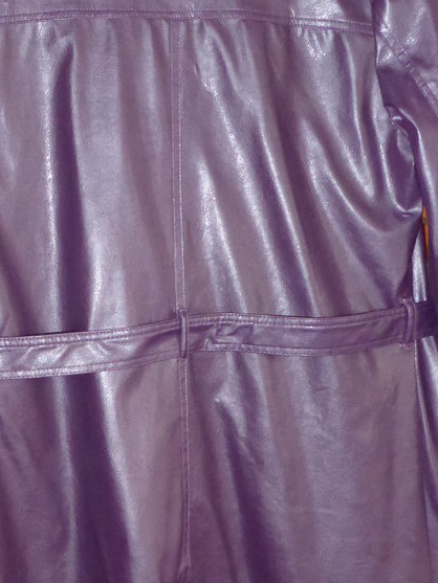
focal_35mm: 67
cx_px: 166
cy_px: 369
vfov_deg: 28.8
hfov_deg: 21.9
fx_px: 1130
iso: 800
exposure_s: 1/20
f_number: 3.3
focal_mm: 4.9
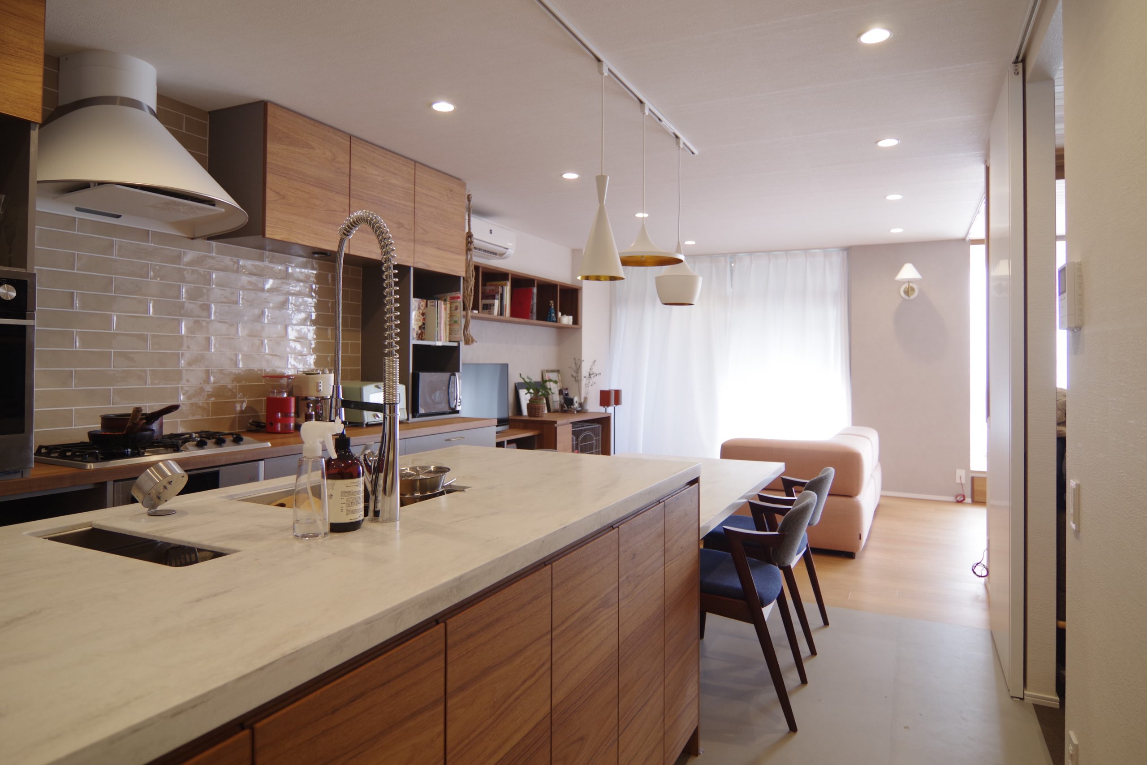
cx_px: 574
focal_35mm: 21
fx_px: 669
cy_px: 382
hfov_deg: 81.2
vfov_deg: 59.5
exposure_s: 1/30
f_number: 4
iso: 200
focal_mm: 14
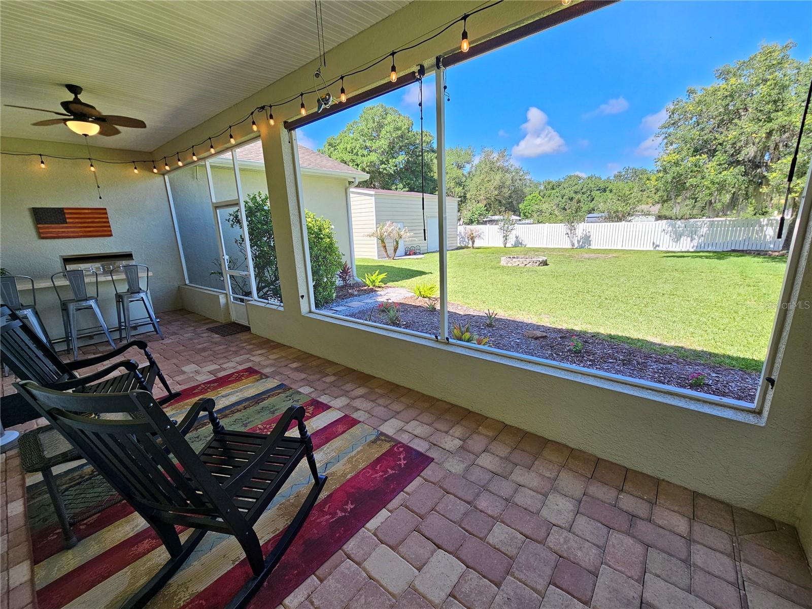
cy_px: 304
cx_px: 406
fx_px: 305
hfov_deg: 106.2
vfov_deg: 89.9
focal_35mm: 13
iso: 50
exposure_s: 1/122
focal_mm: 2.2
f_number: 2.2
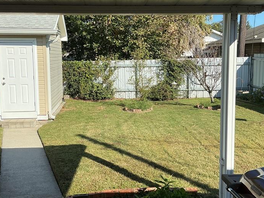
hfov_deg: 43.8
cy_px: 91
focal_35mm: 43
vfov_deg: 33.6
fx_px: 328
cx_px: 119
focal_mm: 3
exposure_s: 1/1675
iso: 25
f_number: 1.8
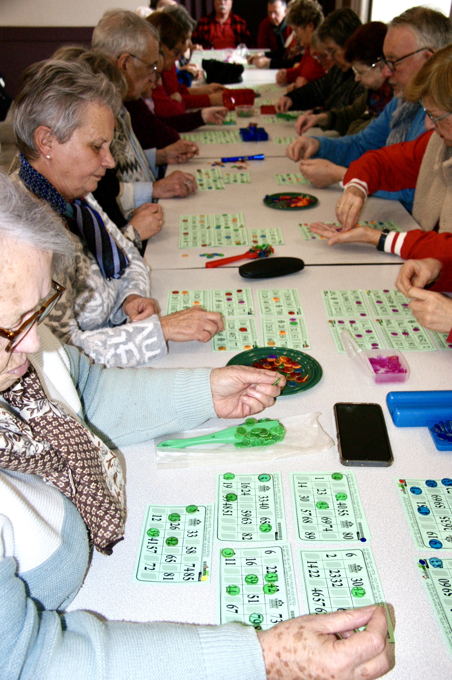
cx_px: 226
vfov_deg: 53.2
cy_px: 340
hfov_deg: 36.8
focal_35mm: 36
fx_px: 680
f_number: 5.6
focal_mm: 24
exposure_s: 1/60
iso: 400
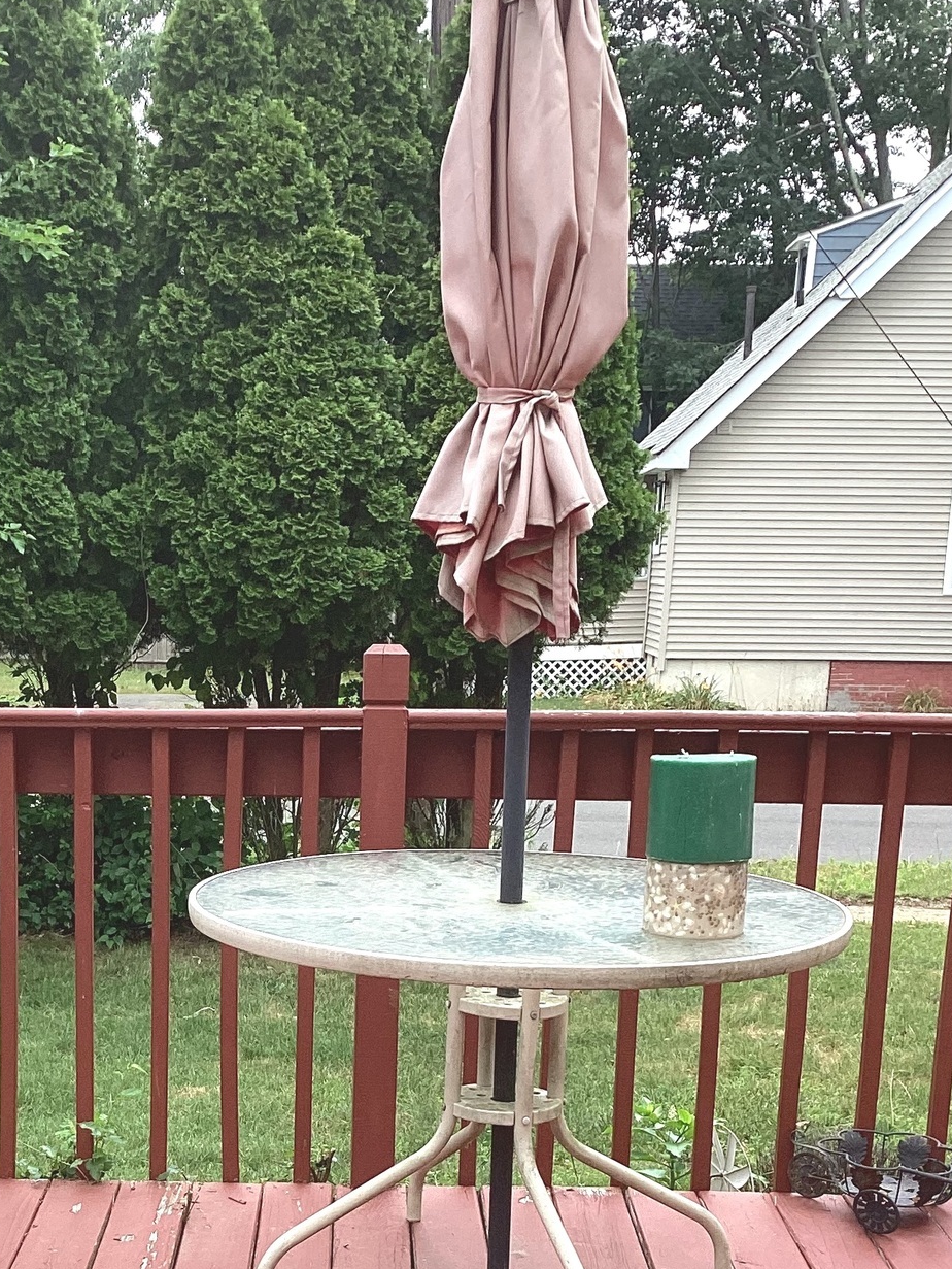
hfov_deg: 24.9
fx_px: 2126
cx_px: 199
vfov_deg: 31.8
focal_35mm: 58
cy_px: 1116
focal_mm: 3.3
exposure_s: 1/426
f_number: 2.4
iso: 25
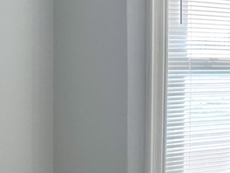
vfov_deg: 14.6
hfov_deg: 17.8
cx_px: 325
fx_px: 671
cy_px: 96
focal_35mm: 101
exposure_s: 1/495
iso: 50
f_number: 1.6
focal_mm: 5.96
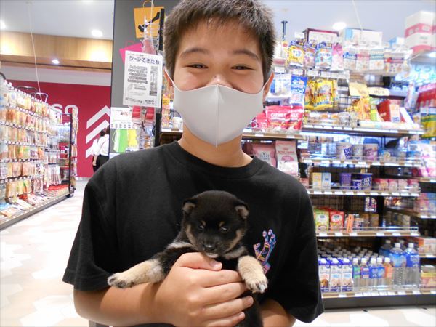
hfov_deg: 67.3
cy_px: 164
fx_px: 327
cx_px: 218
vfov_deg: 53.1
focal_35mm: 26
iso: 400
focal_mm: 4.6
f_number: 3.2
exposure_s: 1/30
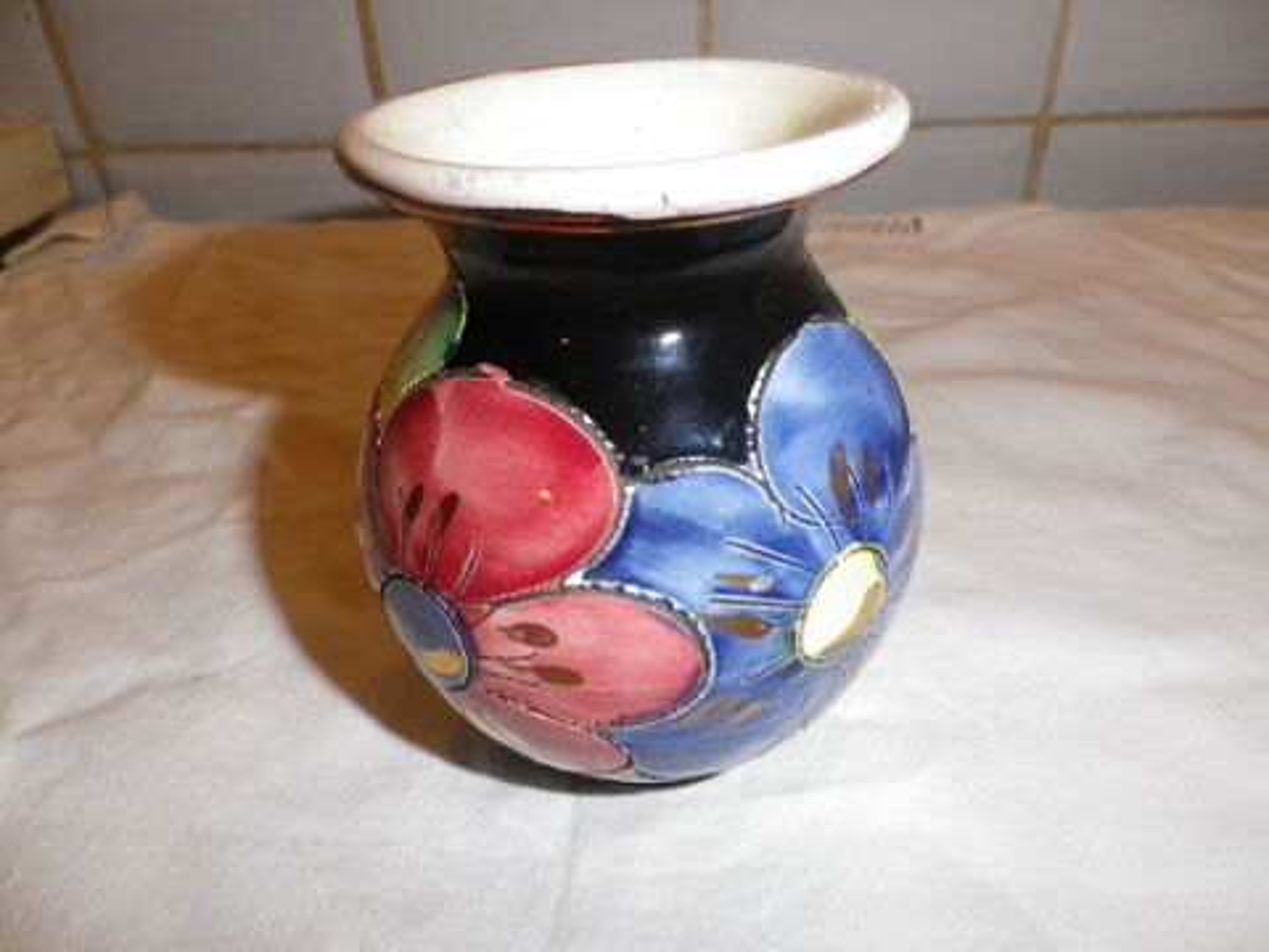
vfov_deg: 54.9
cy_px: 476
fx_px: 916
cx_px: 634
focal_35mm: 25
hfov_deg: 69.4
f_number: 7.1
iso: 400
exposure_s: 1/50
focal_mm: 4.5
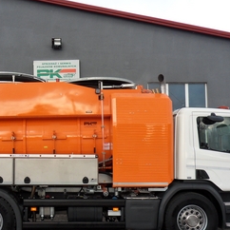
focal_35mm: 42
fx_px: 316
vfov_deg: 39.9
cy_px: 135
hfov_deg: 39.6
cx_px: 77
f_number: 3.3
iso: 80
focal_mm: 4.2
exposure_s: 1/350
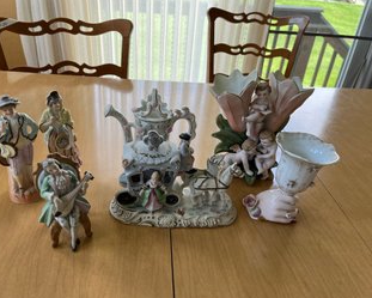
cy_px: 151
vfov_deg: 51.6
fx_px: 308
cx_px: 175
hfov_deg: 62.1
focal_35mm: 28
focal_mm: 5.1
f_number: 1.6
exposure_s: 1/122
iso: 80
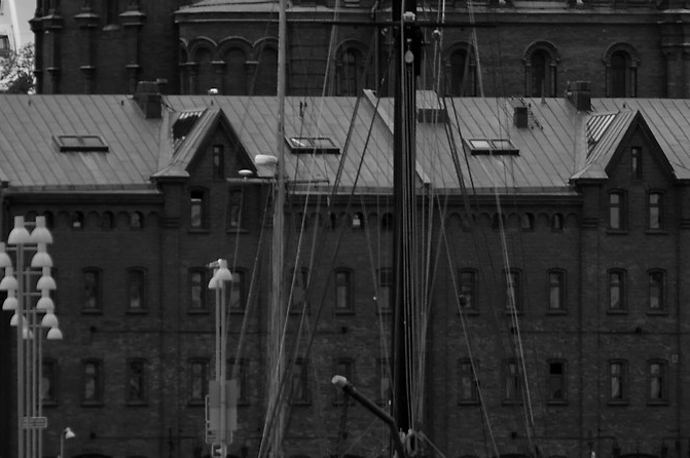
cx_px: 356
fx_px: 12844
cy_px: -100
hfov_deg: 3.1
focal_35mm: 671
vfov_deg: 2.0
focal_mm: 125
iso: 200
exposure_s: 1/800
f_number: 4.8
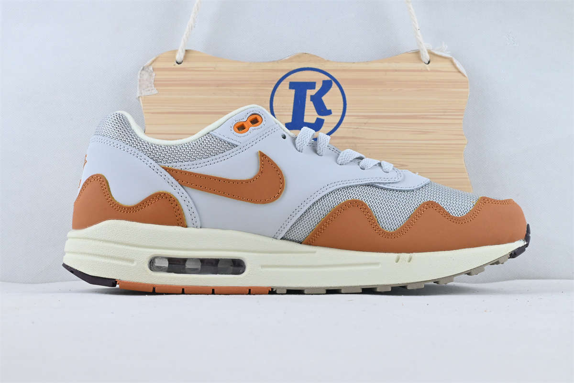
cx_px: 287
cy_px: 192
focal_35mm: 45
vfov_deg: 29.9
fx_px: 717
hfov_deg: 43.6
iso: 1000
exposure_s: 1/125
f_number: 10
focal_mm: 30
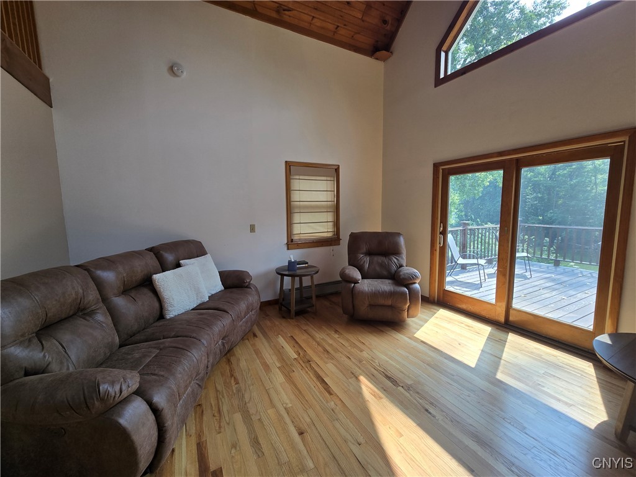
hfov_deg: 106.2
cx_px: 318
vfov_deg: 89.9
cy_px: 238
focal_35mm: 13
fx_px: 239
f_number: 2.2
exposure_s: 1/166
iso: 50
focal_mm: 2.2
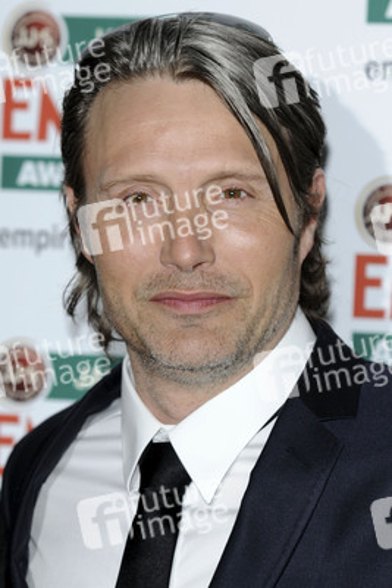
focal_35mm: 248
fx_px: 4039
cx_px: 196
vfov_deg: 8.3
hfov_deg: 5.6
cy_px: 294
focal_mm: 165
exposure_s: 1/160
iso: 400
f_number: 5
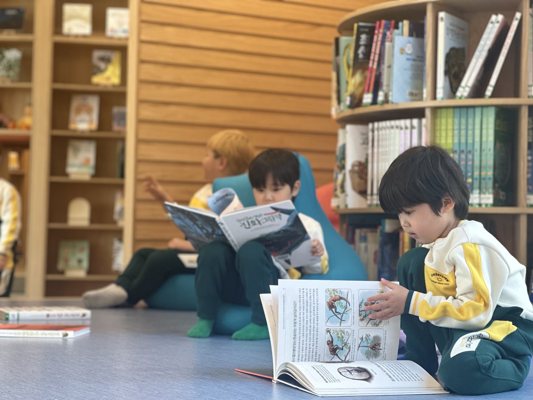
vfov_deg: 19.1
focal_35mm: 77
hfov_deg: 25.3
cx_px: 266
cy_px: 200
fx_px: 1186
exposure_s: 1/60
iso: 160
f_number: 2.8
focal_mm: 9
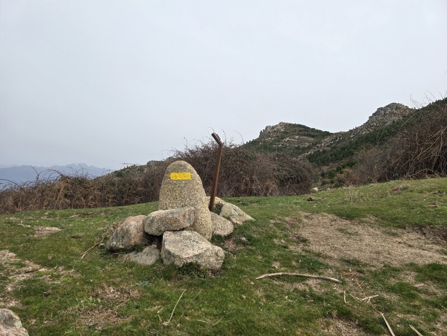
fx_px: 297
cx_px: 224
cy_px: 168
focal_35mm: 23
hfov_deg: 73.9
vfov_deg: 58.9
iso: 12
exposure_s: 1/692
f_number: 1.7
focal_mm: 6.3
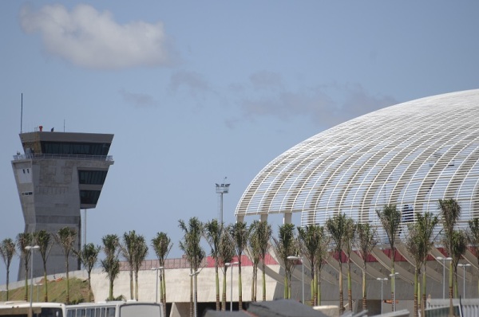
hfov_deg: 6.3
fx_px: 4384
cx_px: 240
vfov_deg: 4.2
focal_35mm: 330
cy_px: 158
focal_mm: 220
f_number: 5
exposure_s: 1/1000
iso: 125
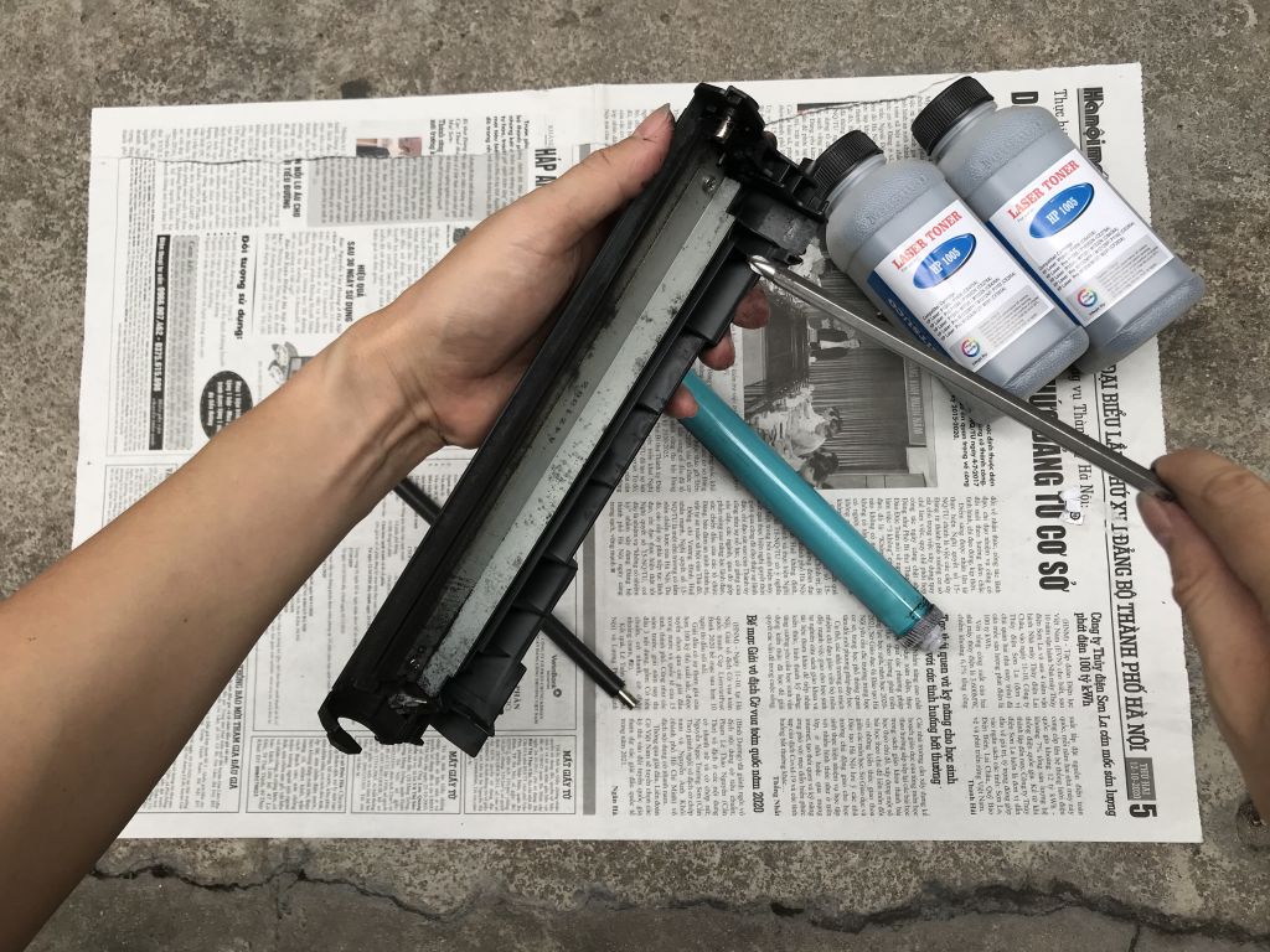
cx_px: 635
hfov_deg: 63.4
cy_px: 476
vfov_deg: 49.7
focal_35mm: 28
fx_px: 1027
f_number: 1.8
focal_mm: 3.99
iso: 20
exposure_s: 1/230
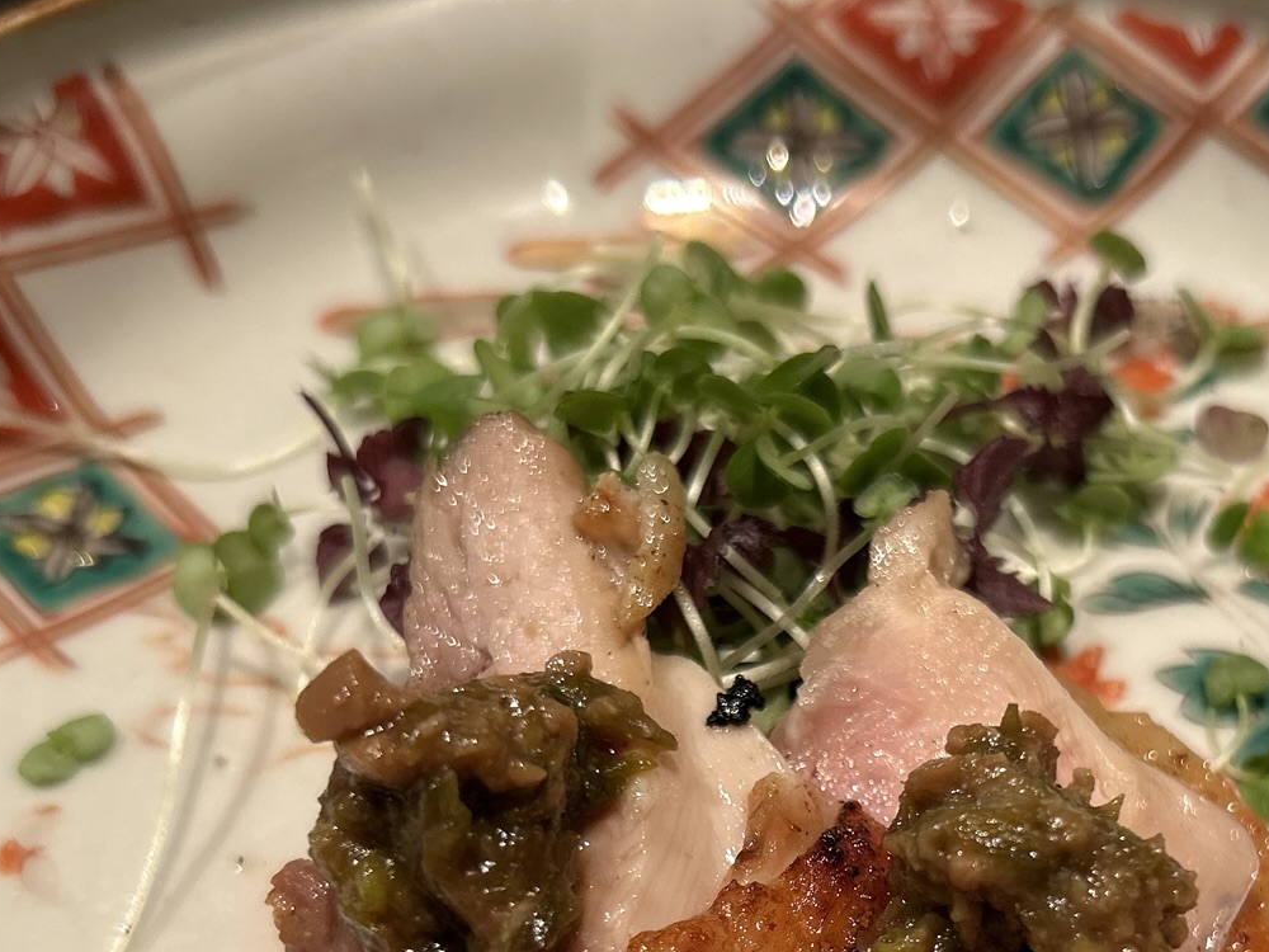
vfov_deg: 26.7
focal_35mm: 52
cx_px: 803
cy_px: 929
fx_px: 1906
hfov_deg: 36.6
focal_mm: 5.7
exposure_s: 1/50
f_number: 1.5
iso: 160
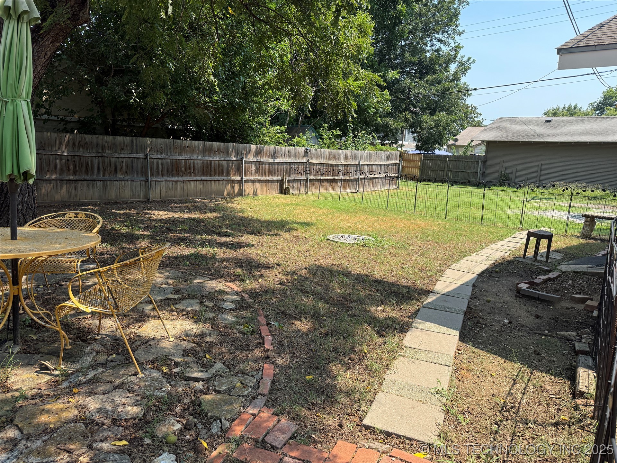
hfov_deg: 71.6
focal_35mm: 24
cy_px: 232
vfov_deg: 56.8
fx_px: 428
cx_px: 308
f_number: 1.78
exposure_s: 1/2169
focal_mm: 6.76
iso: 100
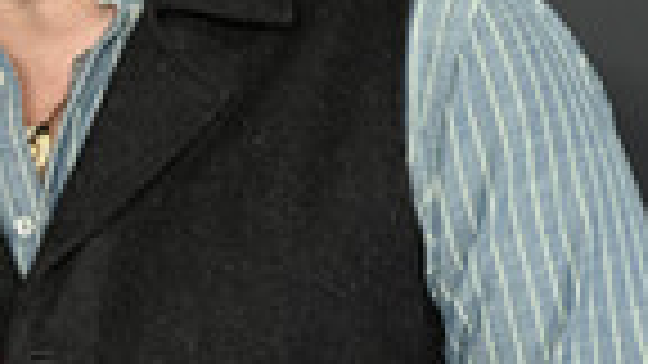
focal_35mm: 246
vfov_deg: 4.9
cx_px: -178
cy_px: 81
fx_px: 4227
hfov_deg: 8.6
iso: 400
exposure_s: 1/125
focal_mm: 75
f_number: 2.8
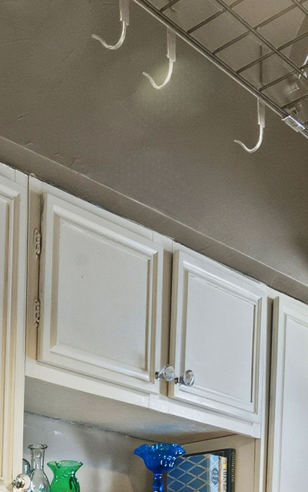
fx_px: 873
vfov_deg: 26.6
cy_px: 640
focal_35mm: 65
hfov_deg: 18.8
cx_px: -76
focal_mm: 15
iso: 400
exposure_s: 1/10
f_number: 10
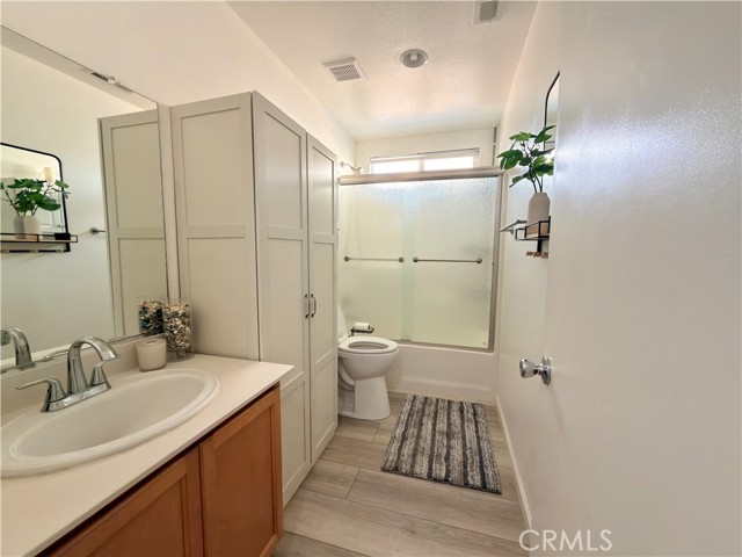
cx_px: 371
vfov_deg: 85.7
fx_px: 300
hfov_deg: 102.1
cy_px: 278
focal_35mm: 14
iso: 125
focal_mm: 2.22
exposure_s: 1/30
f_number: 2.2
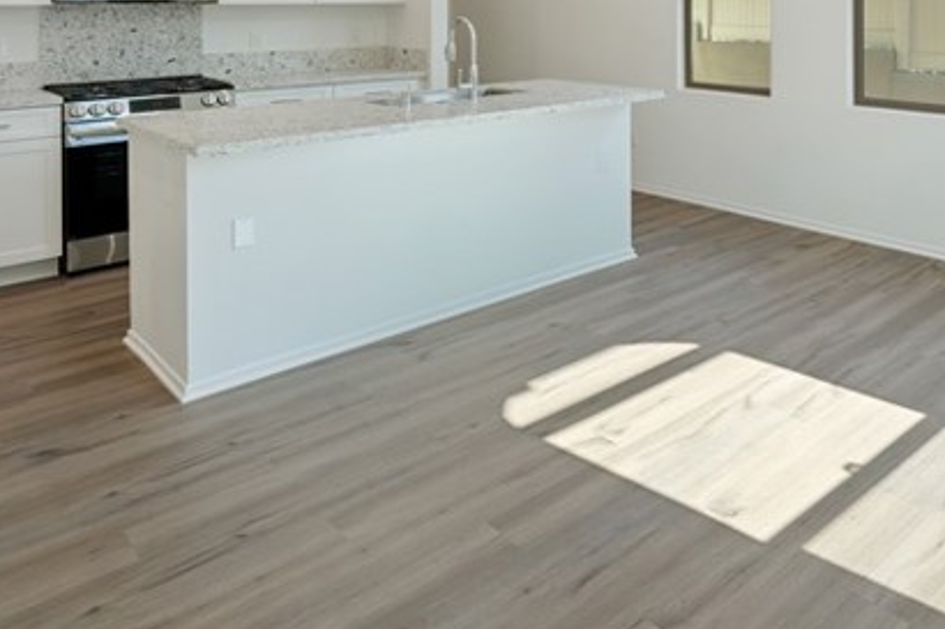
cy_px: 8
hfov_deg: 56.4
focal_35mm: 30
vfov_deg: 38.9
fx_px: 787
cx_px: 786
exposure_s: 1/45
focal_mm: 12
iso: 800
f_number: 8
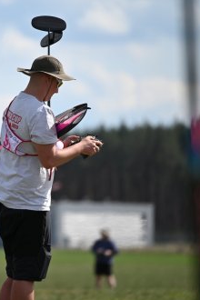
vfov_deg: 3.4
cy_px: 150
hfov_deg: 2.3
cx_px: 17
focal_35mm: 603
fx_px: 5025
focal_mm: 400
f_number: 6.3
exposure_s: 1/1600
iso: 320
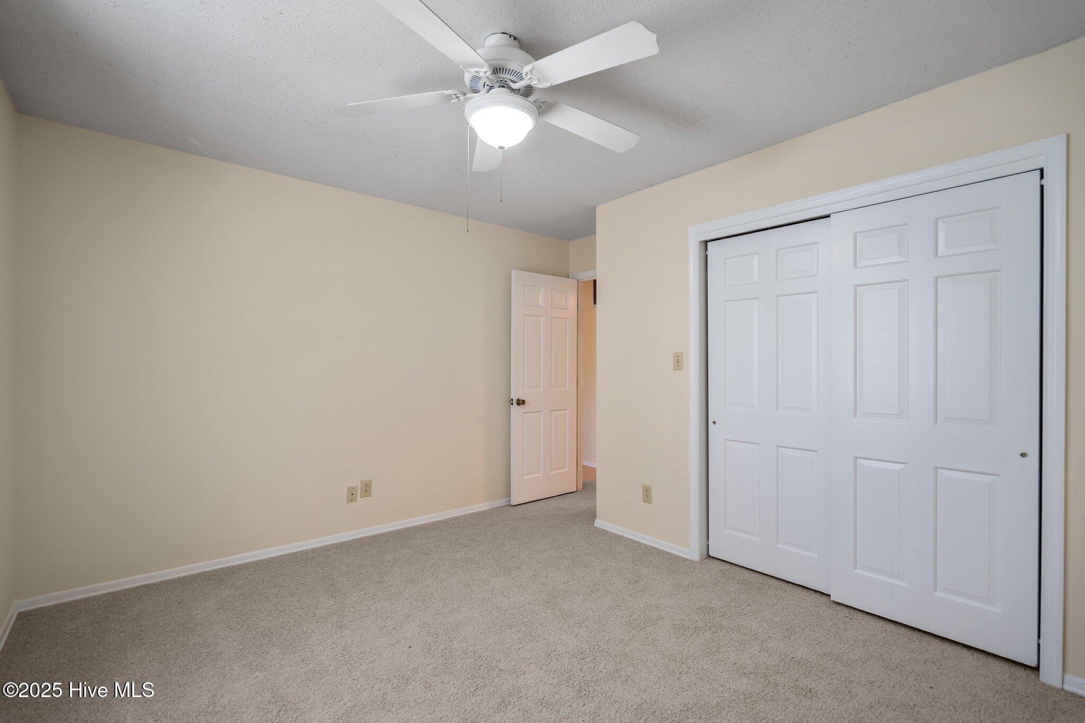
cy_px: 362
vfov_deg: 73.7
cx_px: 542
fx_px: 482
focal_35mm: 16
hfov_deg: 96.7
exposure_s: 1/25
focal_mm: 16
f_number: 4
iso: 320
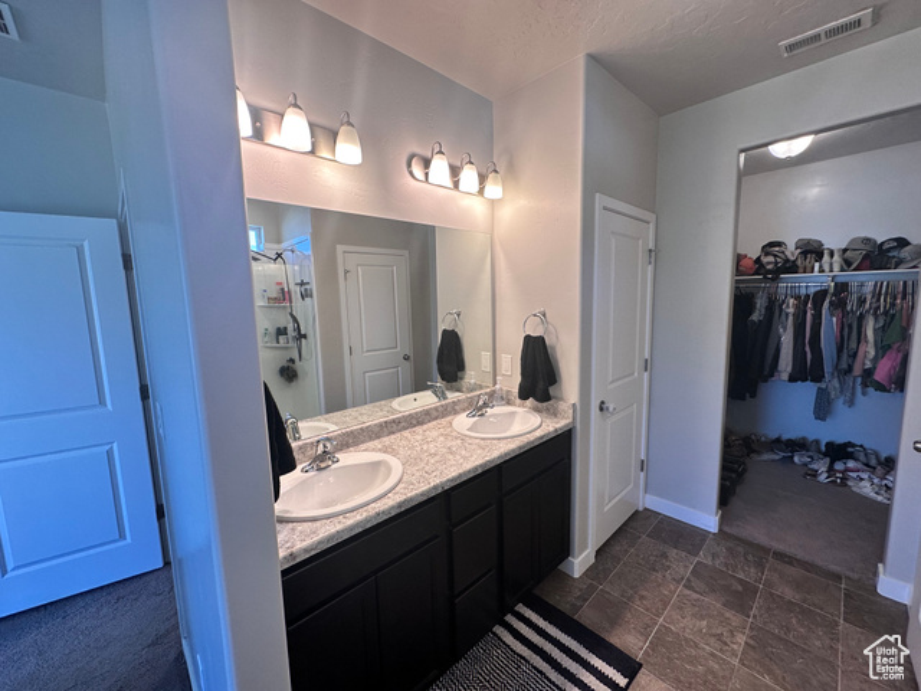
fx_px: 372
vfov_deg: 85.7
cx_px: 460
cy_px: 346
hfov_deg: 102.1
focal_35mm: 14
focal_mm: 2.22
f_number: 2.2
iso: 100
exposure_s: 1/120
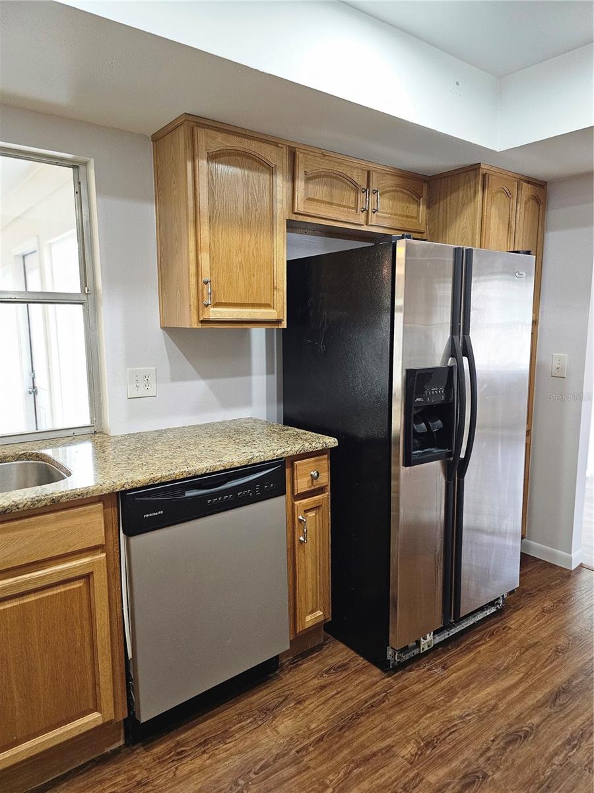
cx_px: 297
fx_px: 526
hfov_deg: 58.9
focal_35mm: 23
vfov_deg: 73.9
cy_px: 396
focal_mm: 6.3
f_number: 1.7
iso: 500
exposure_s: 1/120
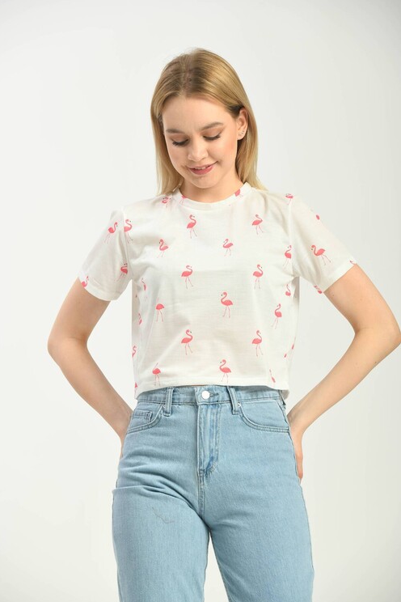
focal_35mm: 136
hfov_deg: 10.1
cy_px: 303
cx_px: 200
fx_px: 2272
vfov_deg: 15.1
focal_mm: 135
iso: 100
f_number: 6.3
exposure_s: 1/160
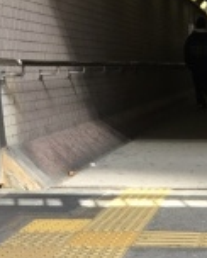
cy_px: 334
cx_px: 216
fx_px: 711
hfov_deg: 16.2
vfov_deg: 19.1
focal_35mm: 93
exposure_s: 1/120
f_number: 2.2
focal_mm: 4.15
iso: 40
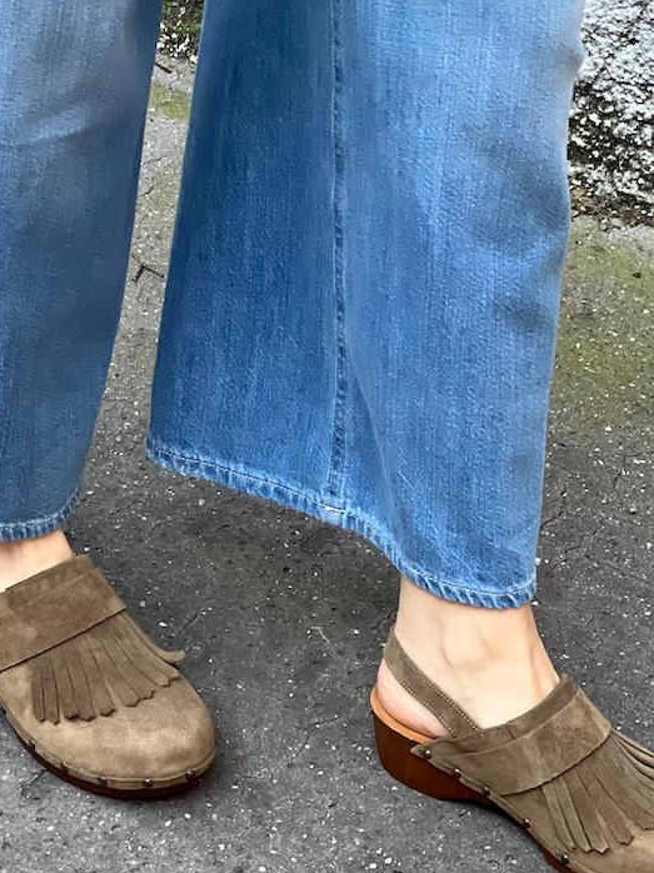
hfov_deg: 13.7
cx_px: 214
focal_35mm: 108
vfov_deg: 18.2
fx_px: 2722
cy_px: 520
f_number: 2.8
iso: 160
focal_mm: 9
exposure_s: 1/121
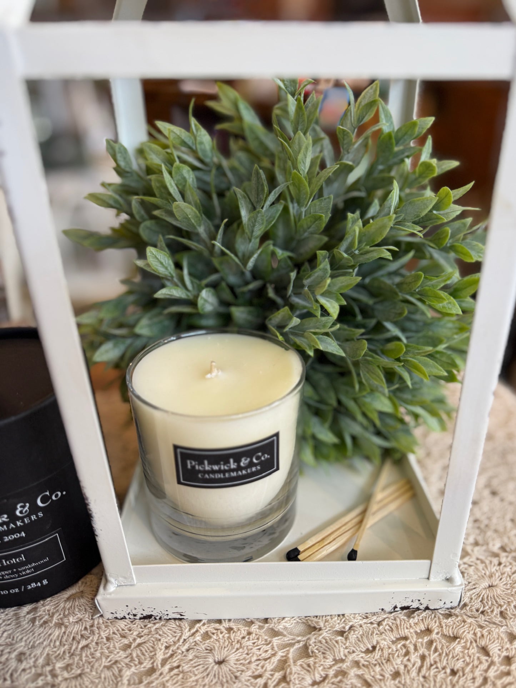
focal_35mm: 24
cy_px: 344
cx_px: 258
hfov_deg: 56.8
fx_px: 477
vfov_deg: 71.6
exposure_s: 1/120
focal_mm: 6.76
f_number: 1.78
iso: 100
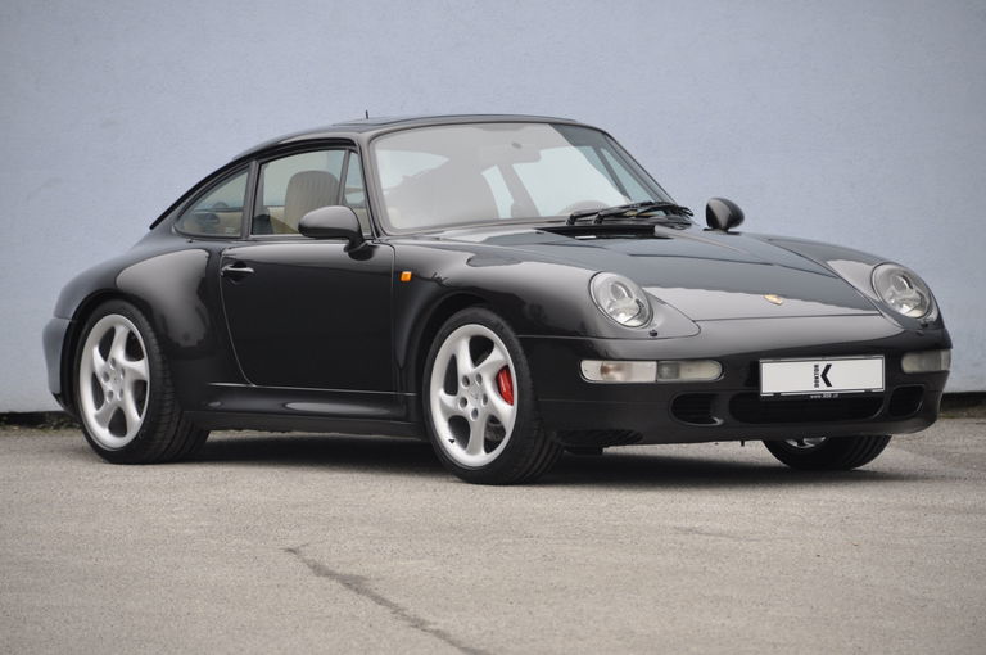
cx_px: 493
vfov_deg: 5.4
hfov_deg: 8.1
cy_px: 328
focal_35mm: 255
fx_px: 6975
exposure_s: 1/160
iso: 500
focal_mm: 170
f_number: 6
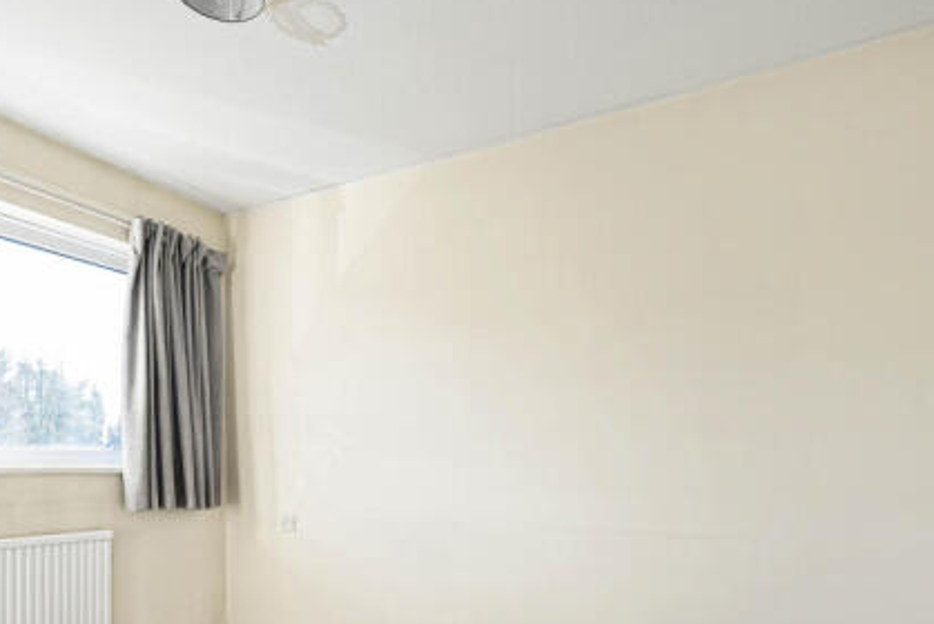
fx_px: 649
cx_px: 362
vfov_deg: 49.6
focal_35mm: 25
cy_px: 456
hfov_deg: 70.5
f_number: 9
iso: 400
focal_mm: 16
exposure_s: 1/20
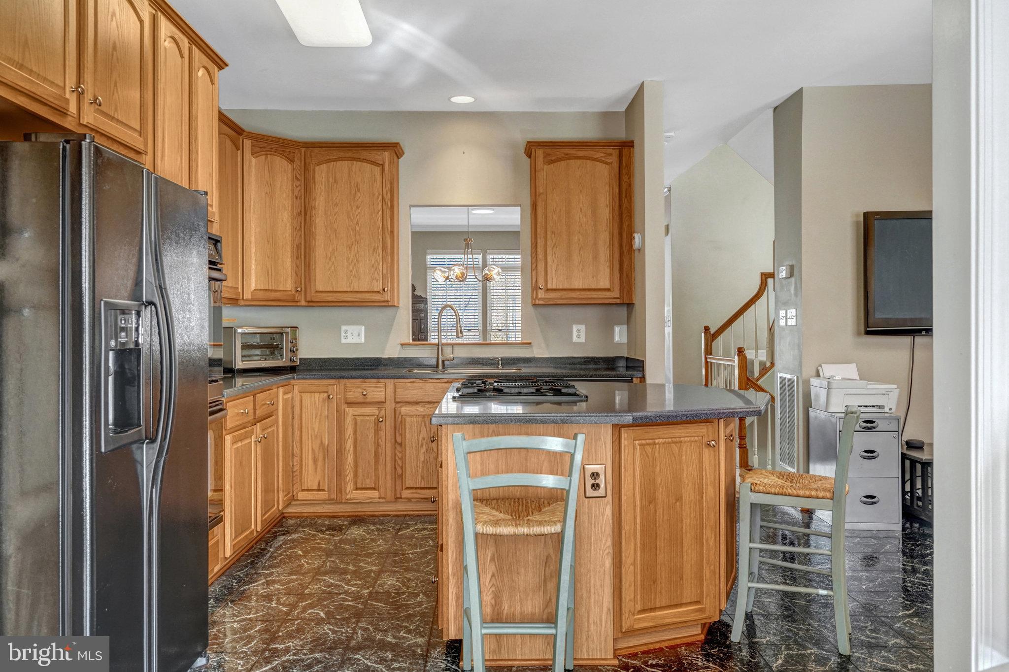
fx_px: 784
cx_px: 504
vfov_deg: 46.4
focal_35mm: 28
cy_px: 336
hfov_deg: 65.5
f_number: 8
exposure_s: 1/60
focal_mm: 28
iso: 1250
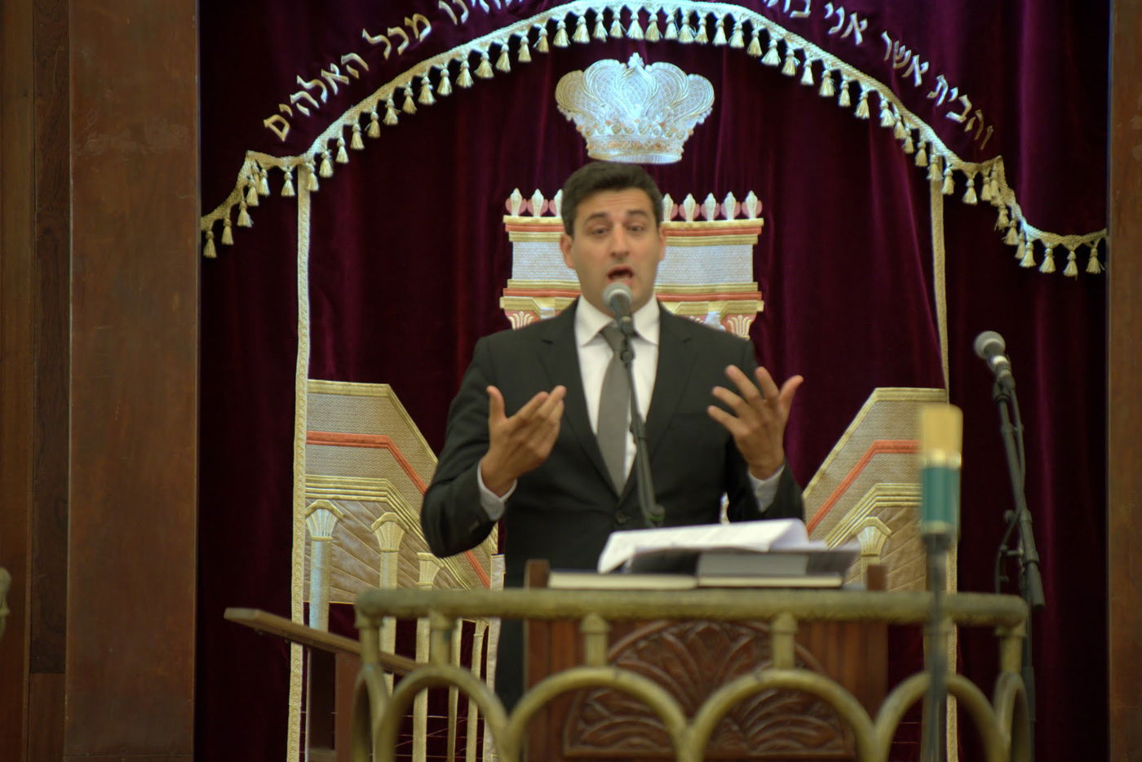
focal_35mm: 202
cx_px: 571
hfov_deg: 10.2
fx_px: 6409
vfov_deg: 6.8
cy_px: 381
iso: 800
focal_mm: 135
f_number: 2.8
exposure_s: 1/40
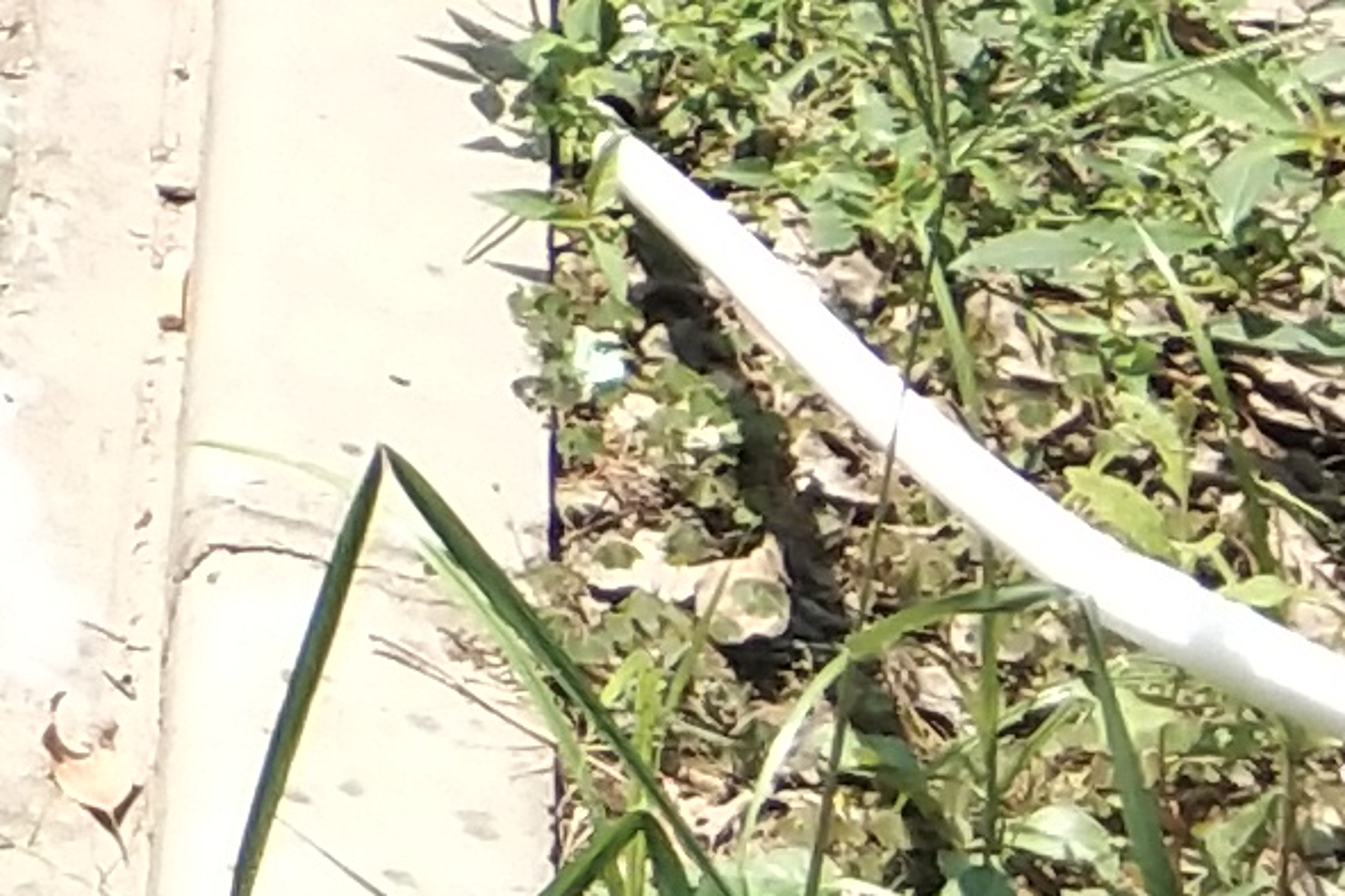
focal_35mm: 227
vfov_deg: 5.6
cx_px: -2565
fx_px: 8480
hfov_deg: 7.9
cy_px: -1910
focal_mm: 3.69
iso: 50
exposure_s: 1/398
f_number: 2.2
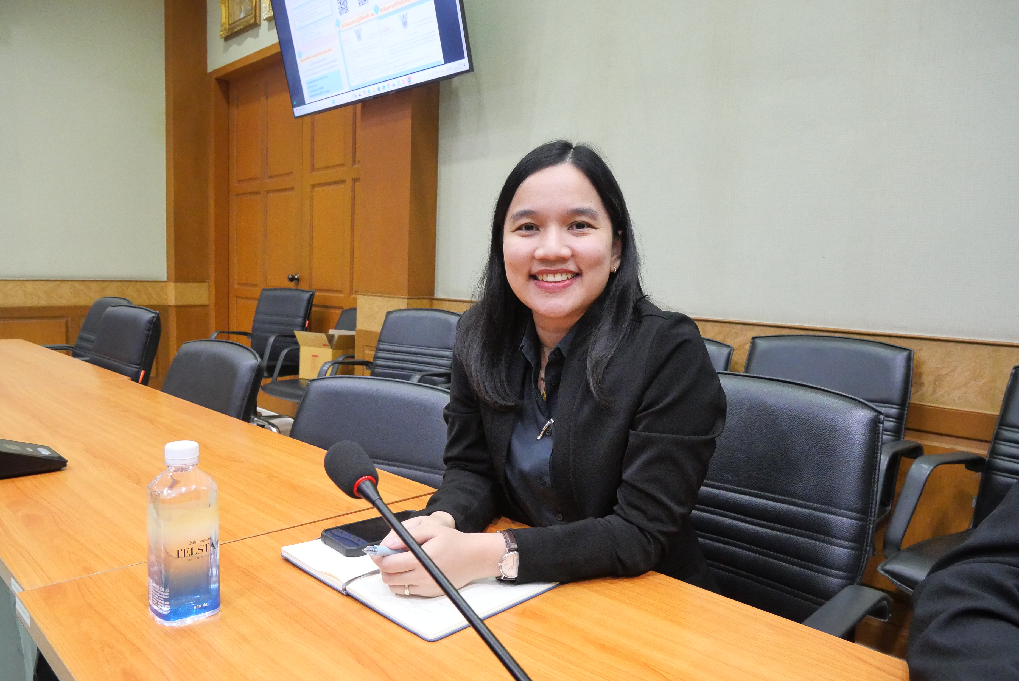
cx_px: 510
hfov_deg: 73.7
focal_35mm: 24
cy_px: 340
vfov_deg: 53.2
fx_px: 680
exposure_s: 1/50
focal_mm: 12
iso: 3200
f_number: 5
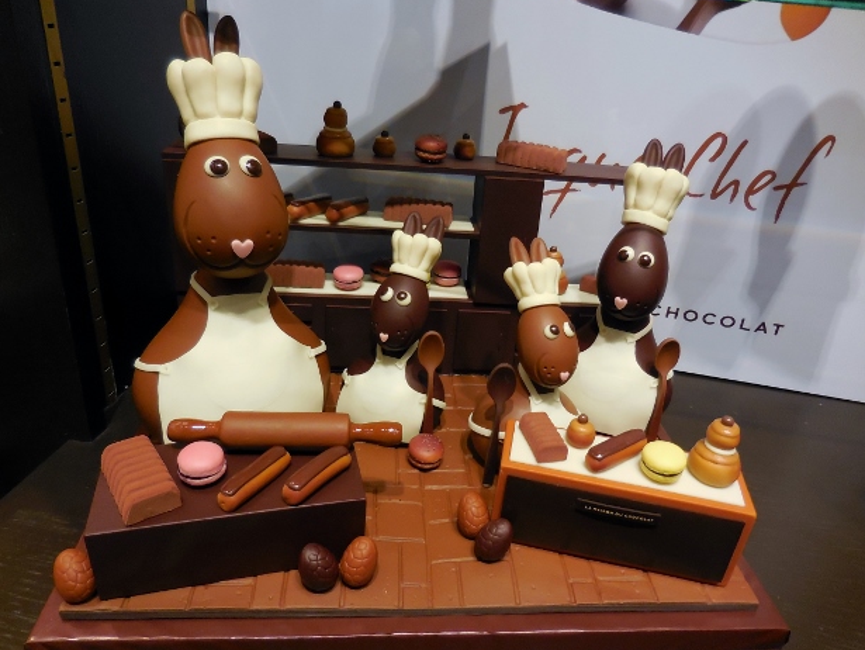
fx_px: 650
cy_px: 319
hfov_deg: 67.3
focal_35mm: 26
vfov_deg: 53.1
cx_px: 442
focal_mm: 4.5
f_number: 3.3
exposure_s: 1/30
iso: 280
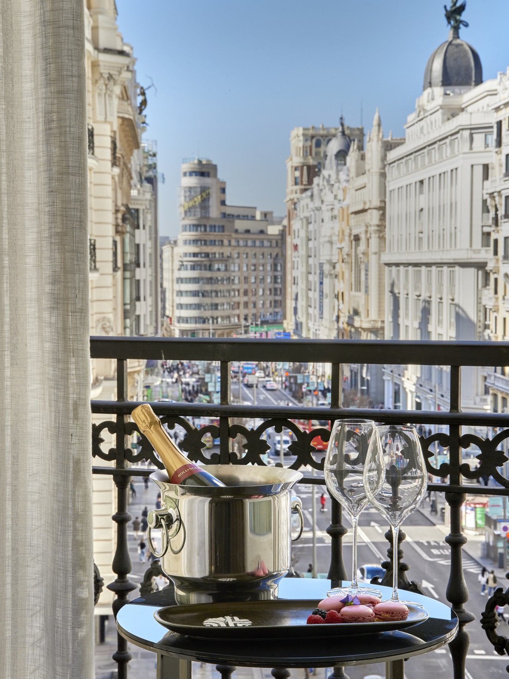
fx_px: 1607
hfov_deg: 18.0
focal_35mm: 82
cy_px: 341
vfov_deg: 23.8
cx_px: 255
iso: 100
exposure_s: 1/40
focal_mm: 75
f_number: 22
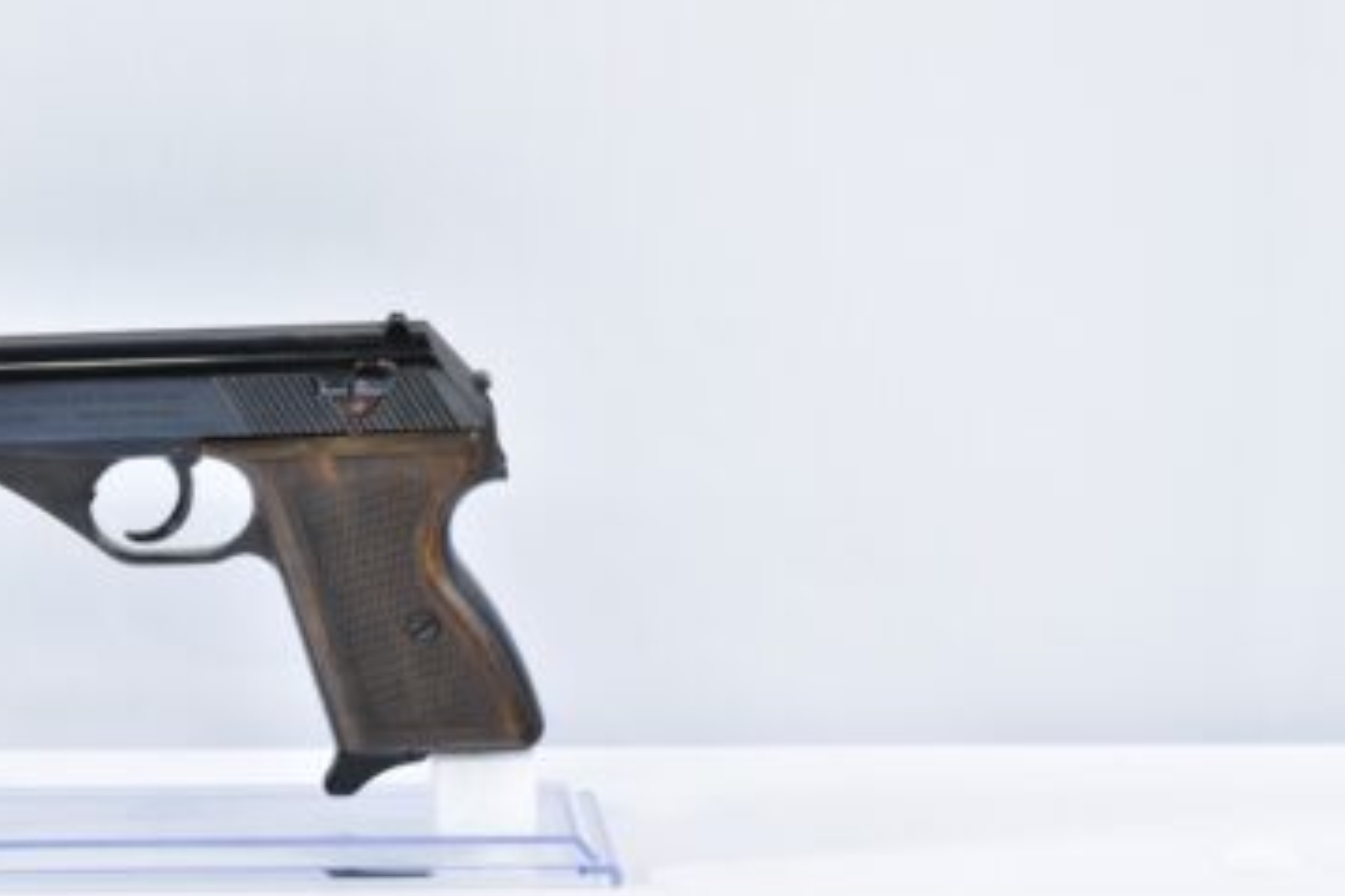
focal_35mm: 125
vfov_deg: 11.0
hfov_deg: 16.3
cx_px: 262
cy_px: 497
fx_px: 4670
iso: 640
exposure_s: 1/20
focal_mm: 50
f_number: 5.6
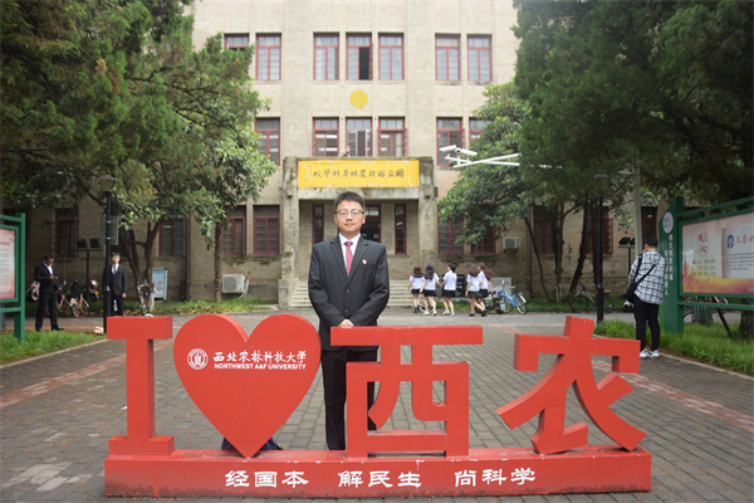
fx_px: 565
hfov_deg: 67.4
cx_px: 377
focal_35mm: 27
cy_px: 252
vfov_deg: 47.9
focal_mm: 18
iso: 100
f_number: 4
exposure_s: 1/100
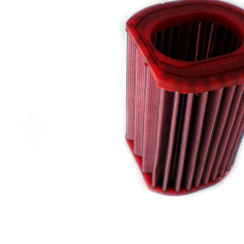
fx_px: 407
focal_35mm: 51
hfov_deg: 33.0
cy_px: 116
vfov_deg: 33.4
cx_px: 169
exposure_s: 1/63.1
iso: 147
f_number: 3.1
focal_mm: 6.3
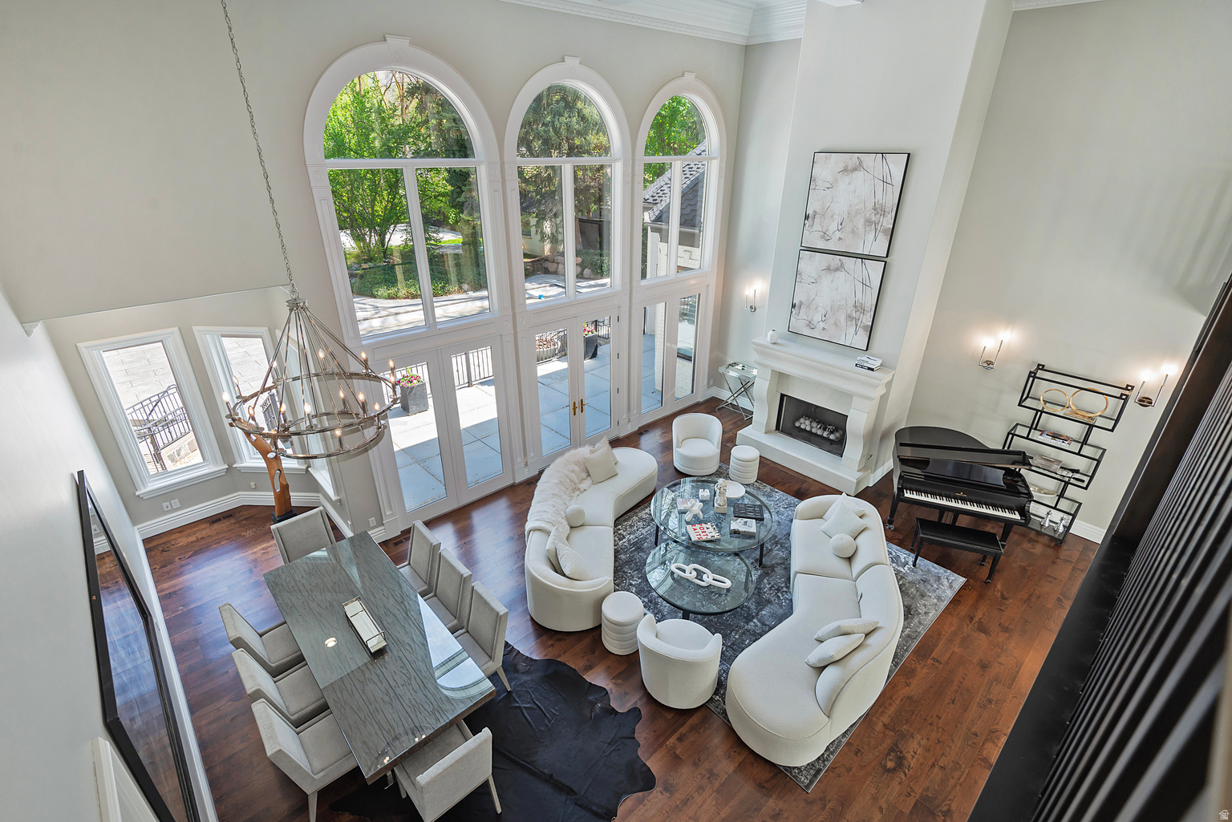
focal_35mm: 16
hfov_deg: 96.7
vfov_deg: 73.8
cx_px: 616
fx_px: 548
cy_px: 411
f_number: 7.1
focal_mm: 16
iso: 320
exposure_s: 1/30
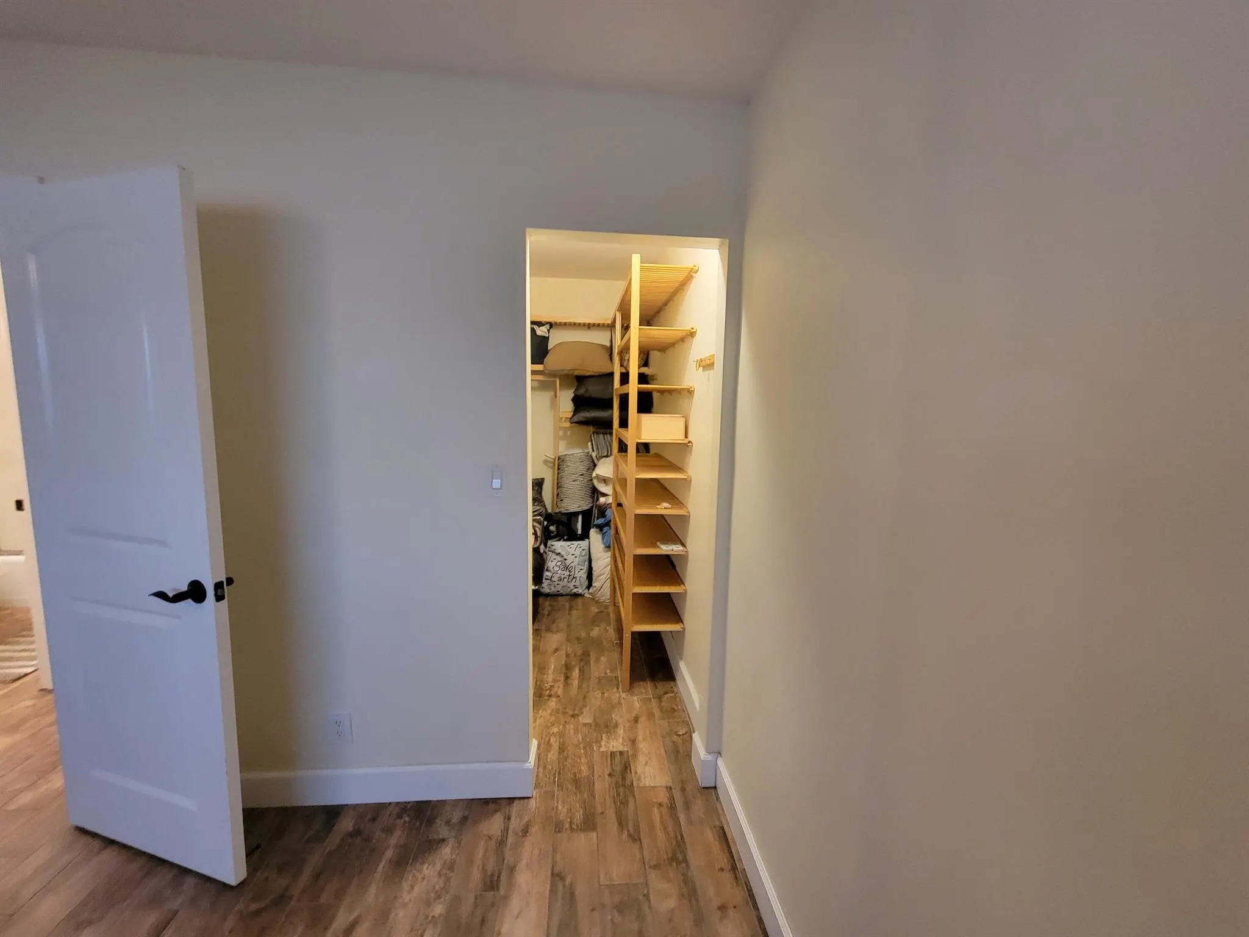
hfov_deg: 106.2
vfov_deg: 89.9
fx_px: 469
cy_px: 468
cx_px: 624
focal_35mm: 13
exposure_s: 1/30
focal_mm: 2.2
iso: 320
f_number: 2.2
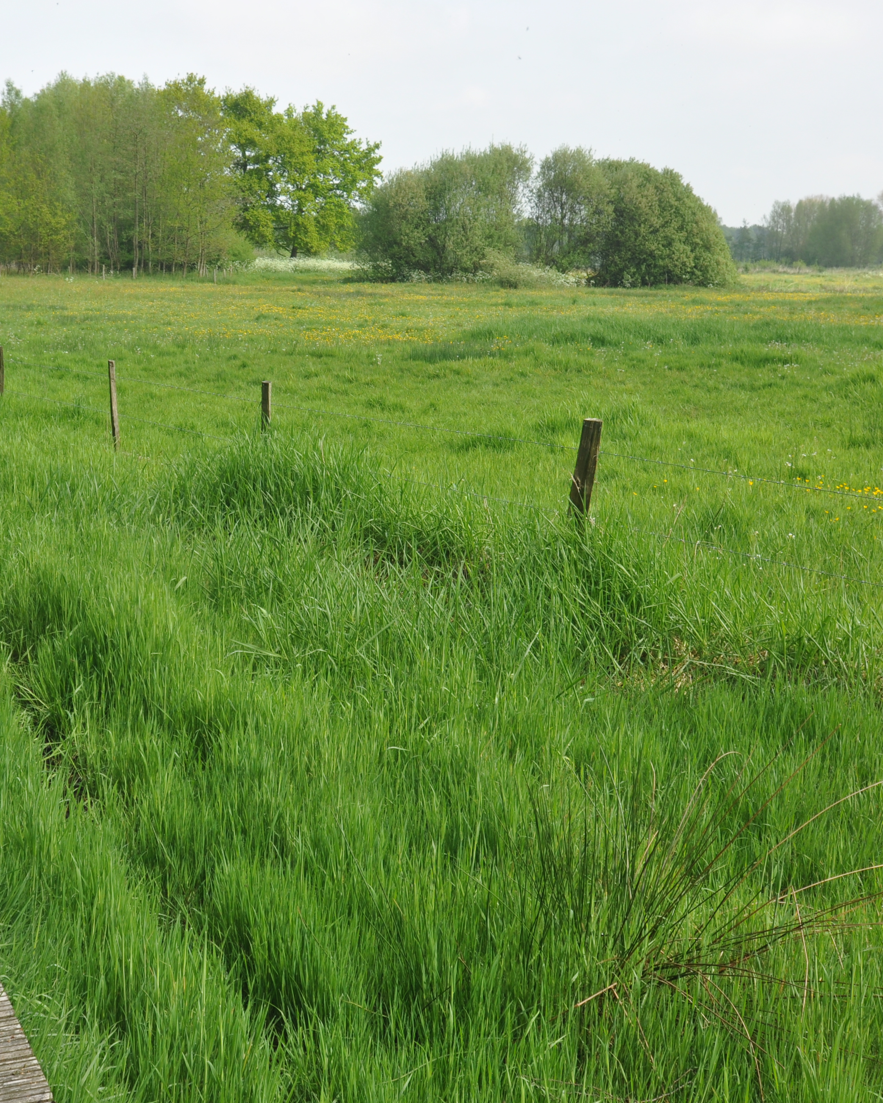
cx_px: 225
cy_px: 552
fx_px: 1535
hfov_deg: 31.5
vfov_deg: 39.5
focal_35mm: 47
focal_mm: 22
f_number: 9
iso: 200
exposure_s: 1/320
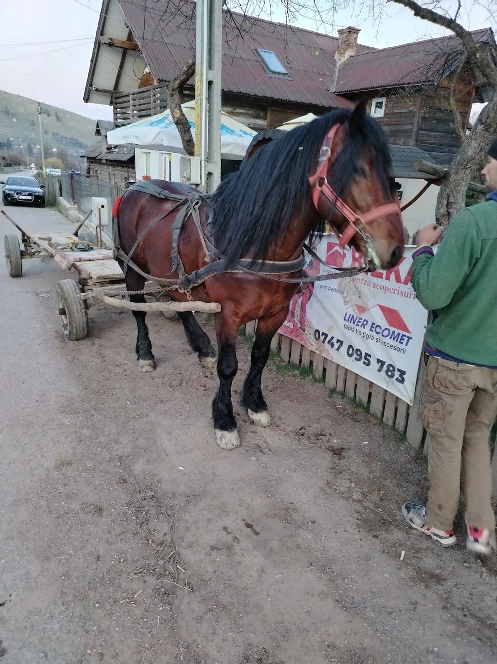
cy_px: 332
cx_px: 248
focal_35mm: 24
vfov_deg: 71.6
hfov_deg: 56.8
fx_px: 460
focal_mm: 5.25
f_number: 1.75
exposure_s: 1/33.3
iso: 931
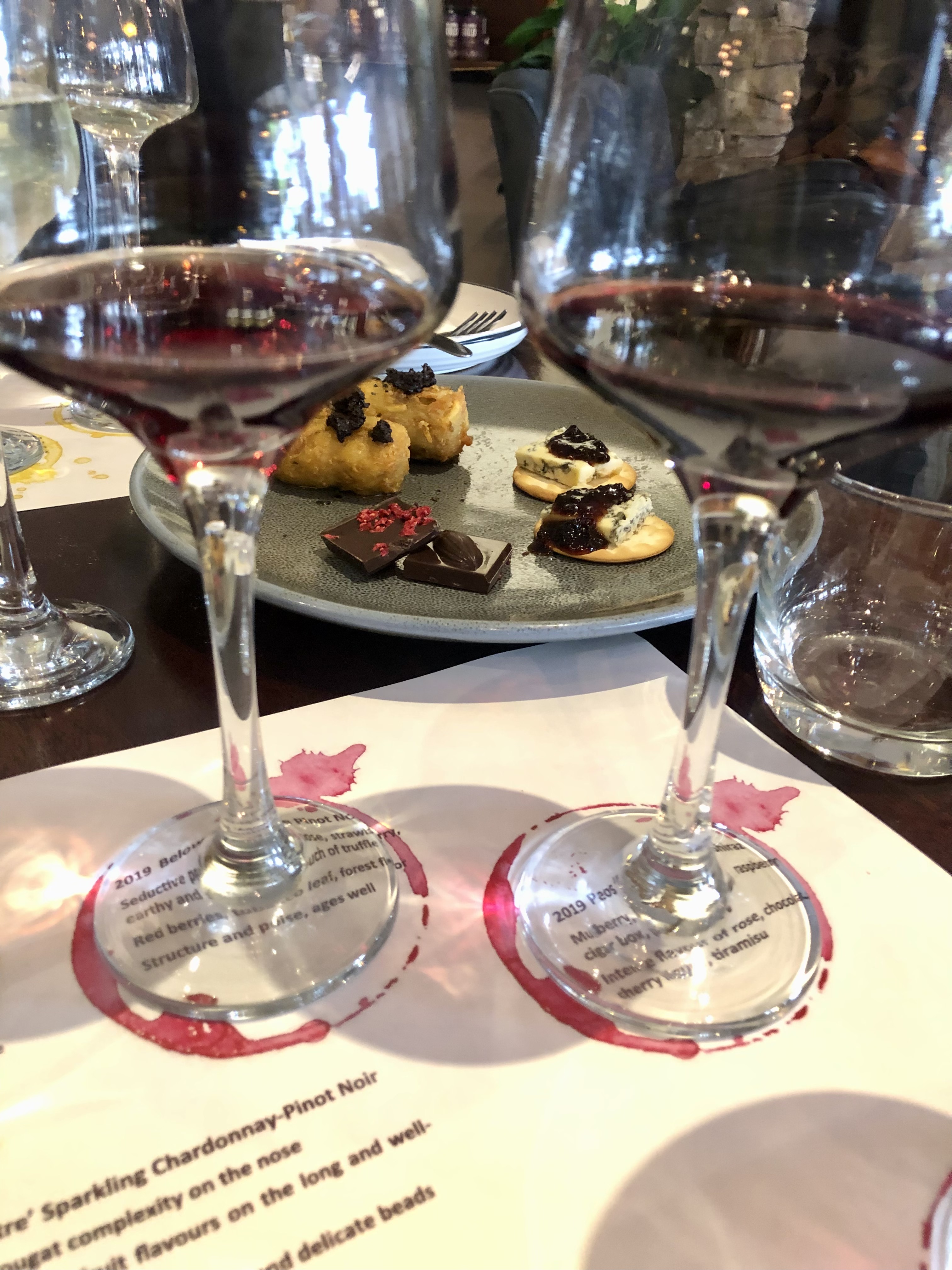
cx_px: 476
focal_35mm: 28
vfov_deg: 63.4
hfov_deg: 49.7
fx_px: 1027
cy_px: 635
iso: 100
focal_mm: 4
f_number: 1.8
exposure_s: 1/4
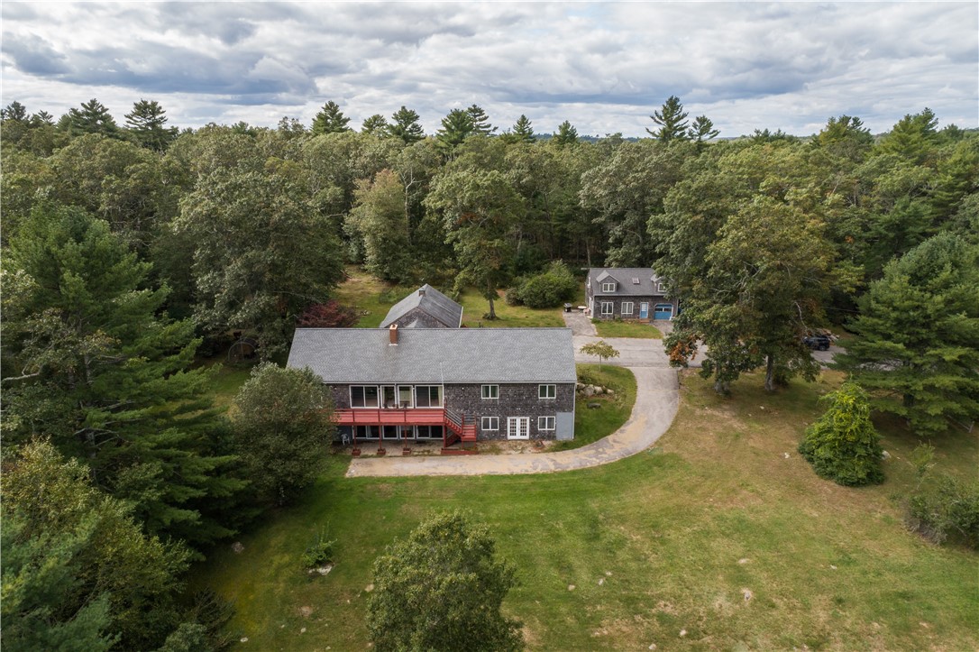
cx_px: 490
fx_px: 652
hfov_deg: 73.8
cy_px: 326
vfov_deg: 53.1
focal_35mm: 24
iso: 200
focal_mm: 8.8
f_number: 10
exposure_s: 1/60
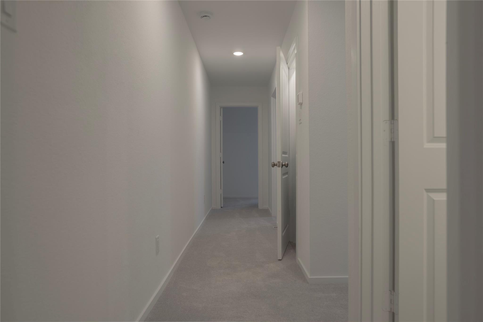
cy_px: 161
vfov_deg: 53.1
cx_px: 242
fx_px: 322
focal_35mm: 24
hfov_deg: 73.7
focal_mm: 16
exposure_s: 1/30
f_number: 2.5
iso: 100
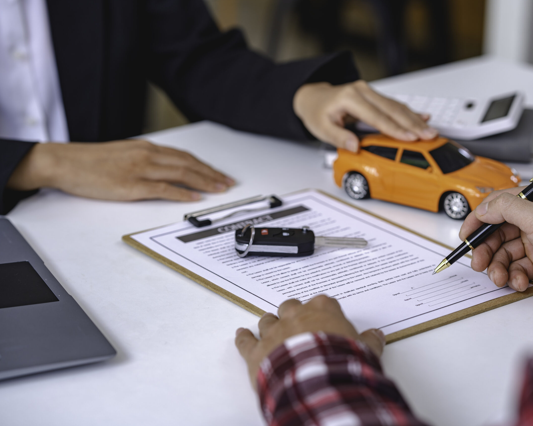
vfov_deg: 16.0
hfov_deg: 19.9
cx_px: 307
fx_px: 1515
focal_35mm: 96
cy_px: 213
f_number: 2.8
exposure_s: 1/100
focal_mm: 85
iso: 100
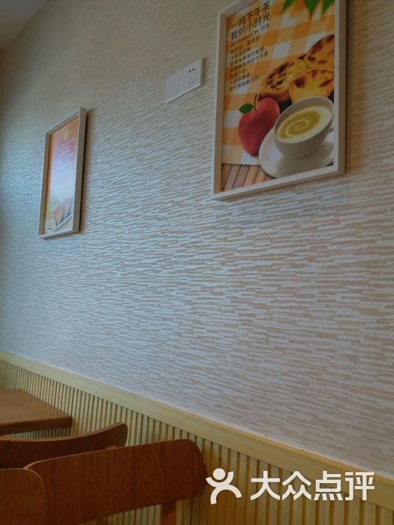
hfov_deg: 49.7
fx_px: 425
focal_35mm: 28
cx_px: 197
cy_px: 262
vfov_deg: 63.4
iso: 64
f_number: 1.9
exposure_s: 1/100
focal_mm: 3.7
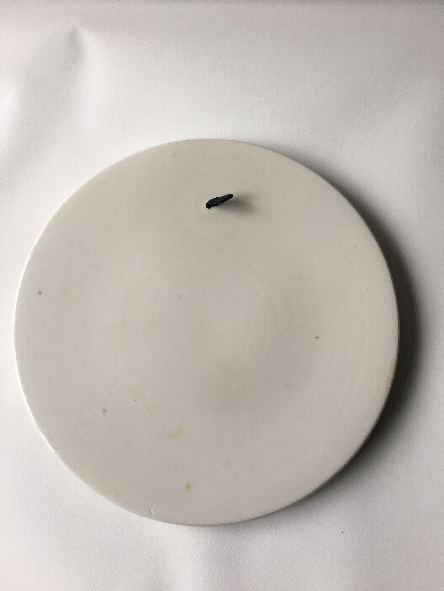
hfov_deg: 48.2
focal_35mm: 29
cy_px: 296
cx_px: 222
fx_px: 496
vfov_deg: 61.7
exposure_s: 1/100
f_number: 2.2
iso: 40
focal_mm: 4.15
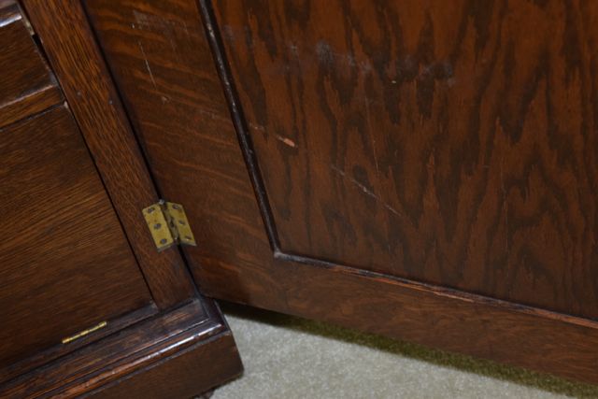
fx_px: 1371
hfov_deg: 24.6
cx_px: 299
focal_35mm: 82
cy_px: 200
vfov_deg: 16.6
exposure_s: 1/125
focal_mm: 55
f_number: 5.6
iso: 800
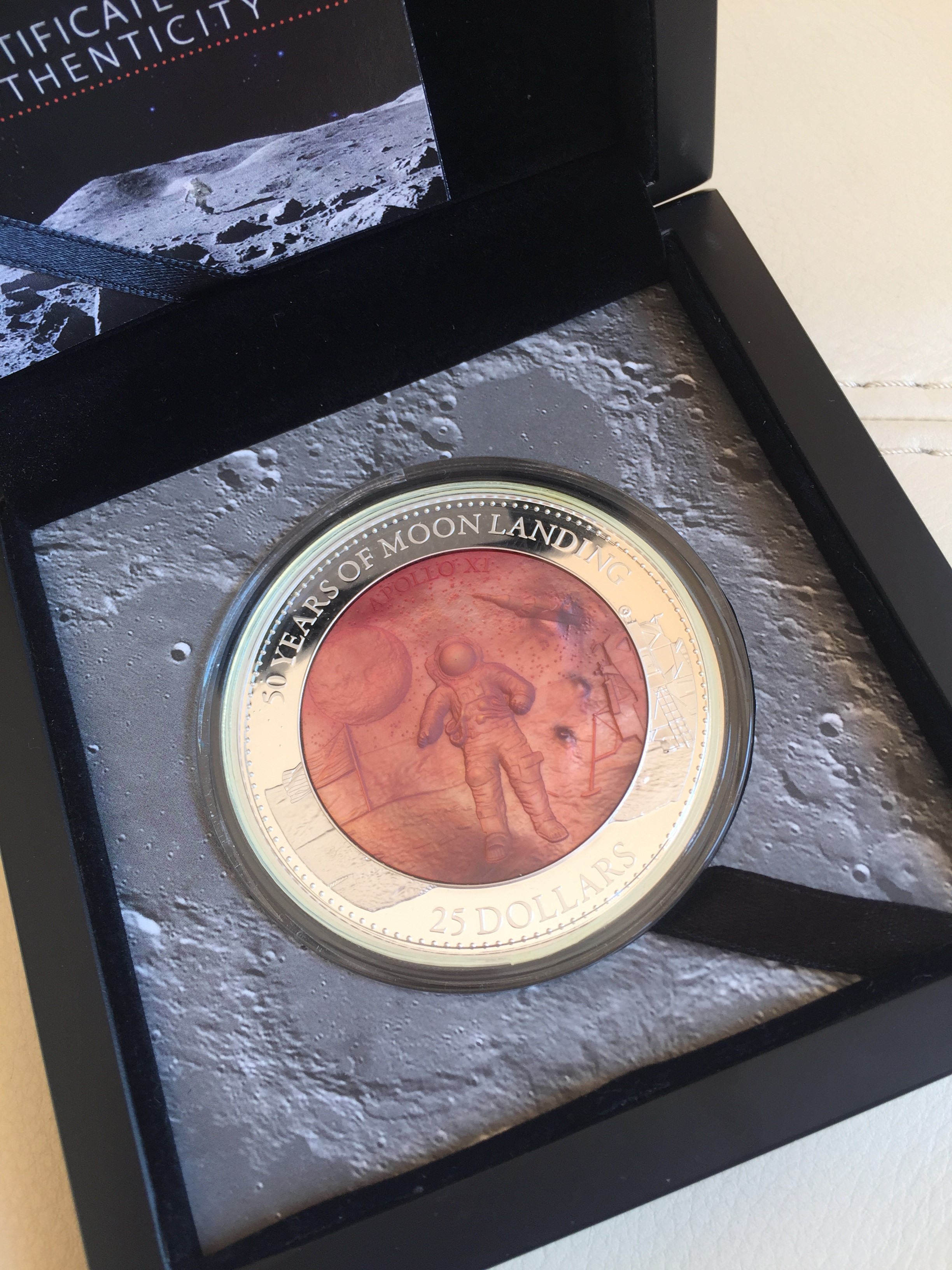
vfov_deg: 61.7
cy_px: 635
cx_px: 476
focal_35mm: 29
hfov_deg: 48.2
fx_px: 1063
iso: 32
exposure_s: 1/50
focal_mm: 4.15
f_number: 2.2
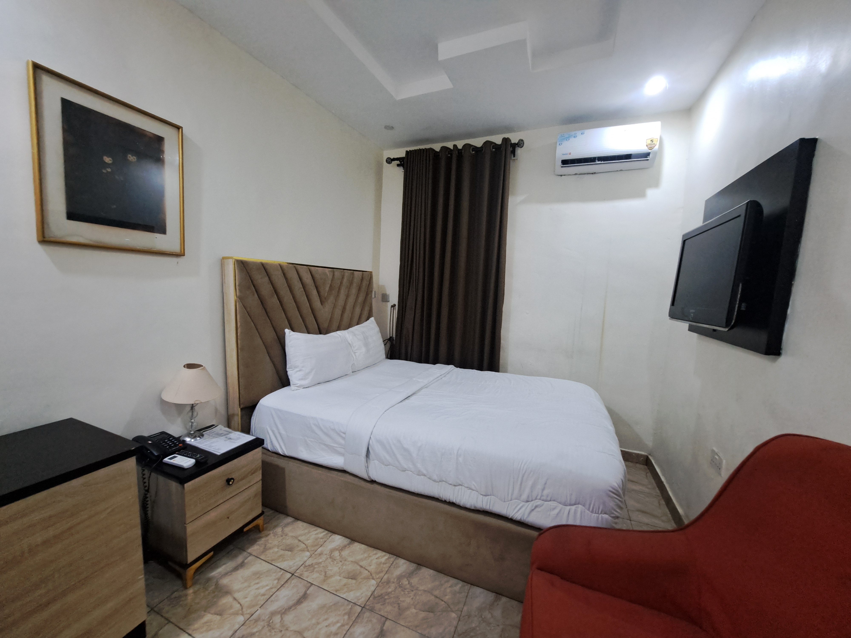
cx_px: 426
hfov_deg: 106.2
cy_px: 319
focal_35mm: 13
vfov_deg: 89.9
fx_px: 320
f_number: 2.2
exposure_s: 1/25
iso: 500
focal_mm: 1.74
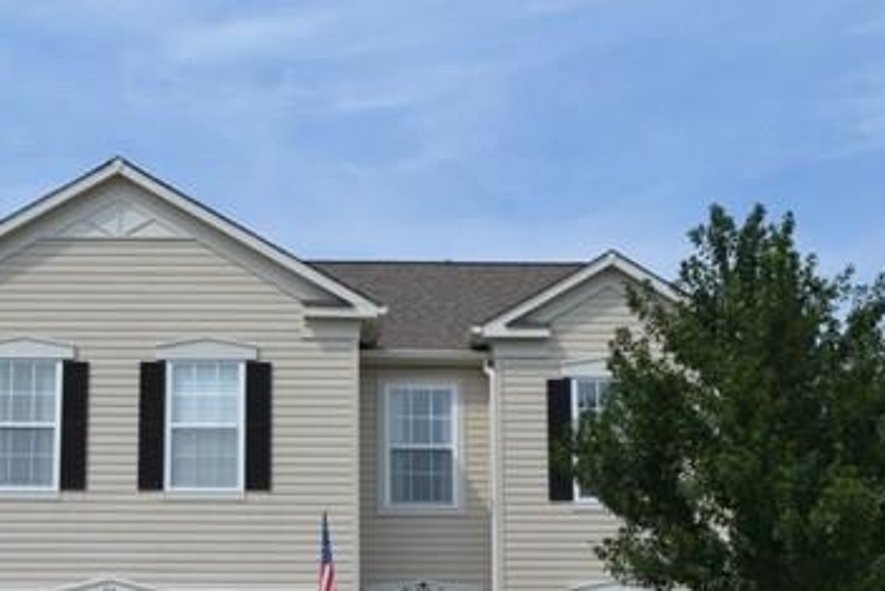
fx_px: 1476
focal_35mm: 60
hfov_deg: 33.2
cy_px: 454
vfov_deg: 22.4
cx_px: 337
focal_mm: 22
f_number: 8
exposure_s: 1/250
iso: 100
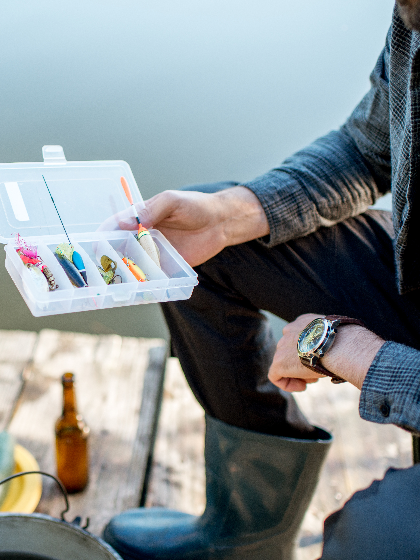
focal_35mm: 51
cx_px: 52
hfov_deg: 27.6
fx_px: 825
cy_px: 280
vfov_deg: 37.5
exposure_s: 1/800
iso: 200
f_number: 2
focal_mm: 35
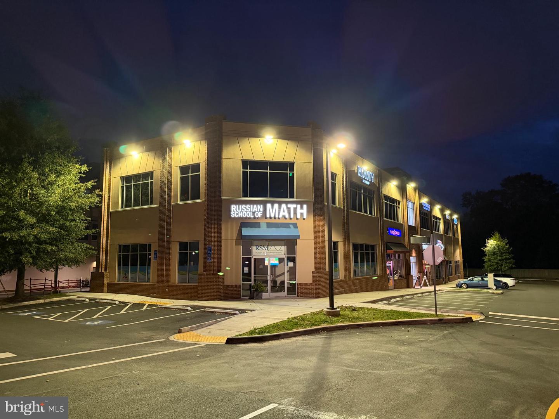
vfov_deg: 56.8
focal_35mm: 24
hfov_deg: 71.6
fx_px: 388
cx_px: 280
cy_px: 210
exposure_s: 1/40
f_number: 1.78
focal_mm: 6.76
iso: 800
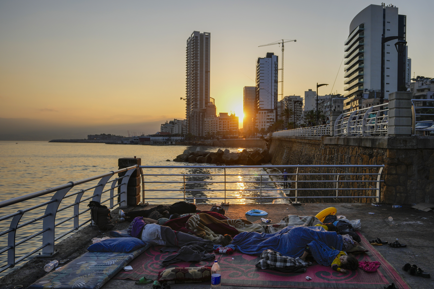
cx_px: 217
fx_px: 313
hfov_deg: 69.4
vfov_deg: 49.6
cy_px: 144
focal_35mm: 26
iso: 160
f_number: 3.5
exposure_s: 1/1250
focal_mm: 26
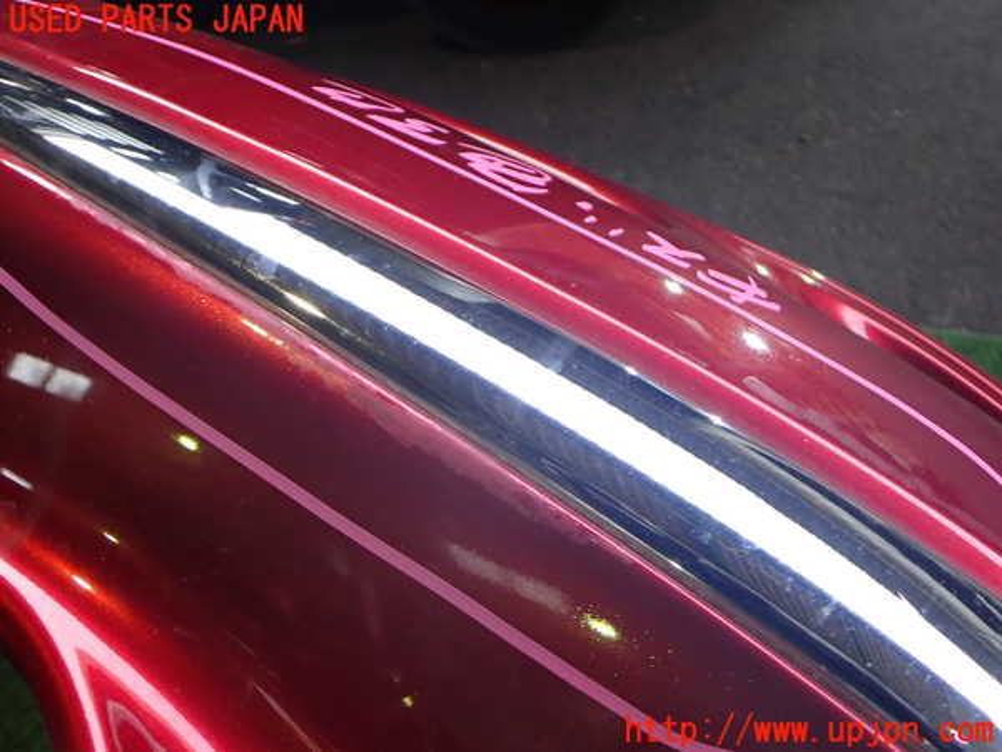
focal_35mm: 30
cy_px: 376
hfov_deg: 60.0
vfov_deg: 46.8
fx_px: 868
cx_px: 501
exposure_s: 1/100
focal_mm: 5.4
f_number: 2.3
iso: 200
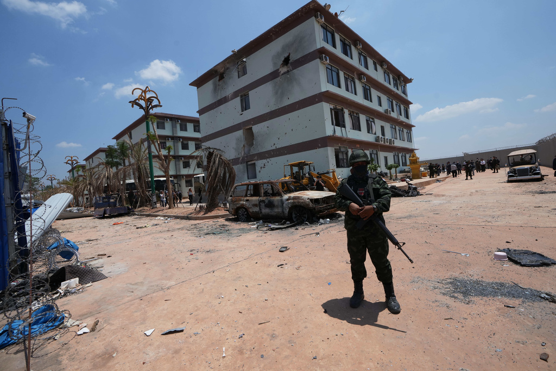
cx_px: 278
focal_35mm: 16
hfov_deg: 96.8
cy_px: 186
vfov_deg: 73.7
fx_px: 247
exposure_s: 1/2000
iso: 500
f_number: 9
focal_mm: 16
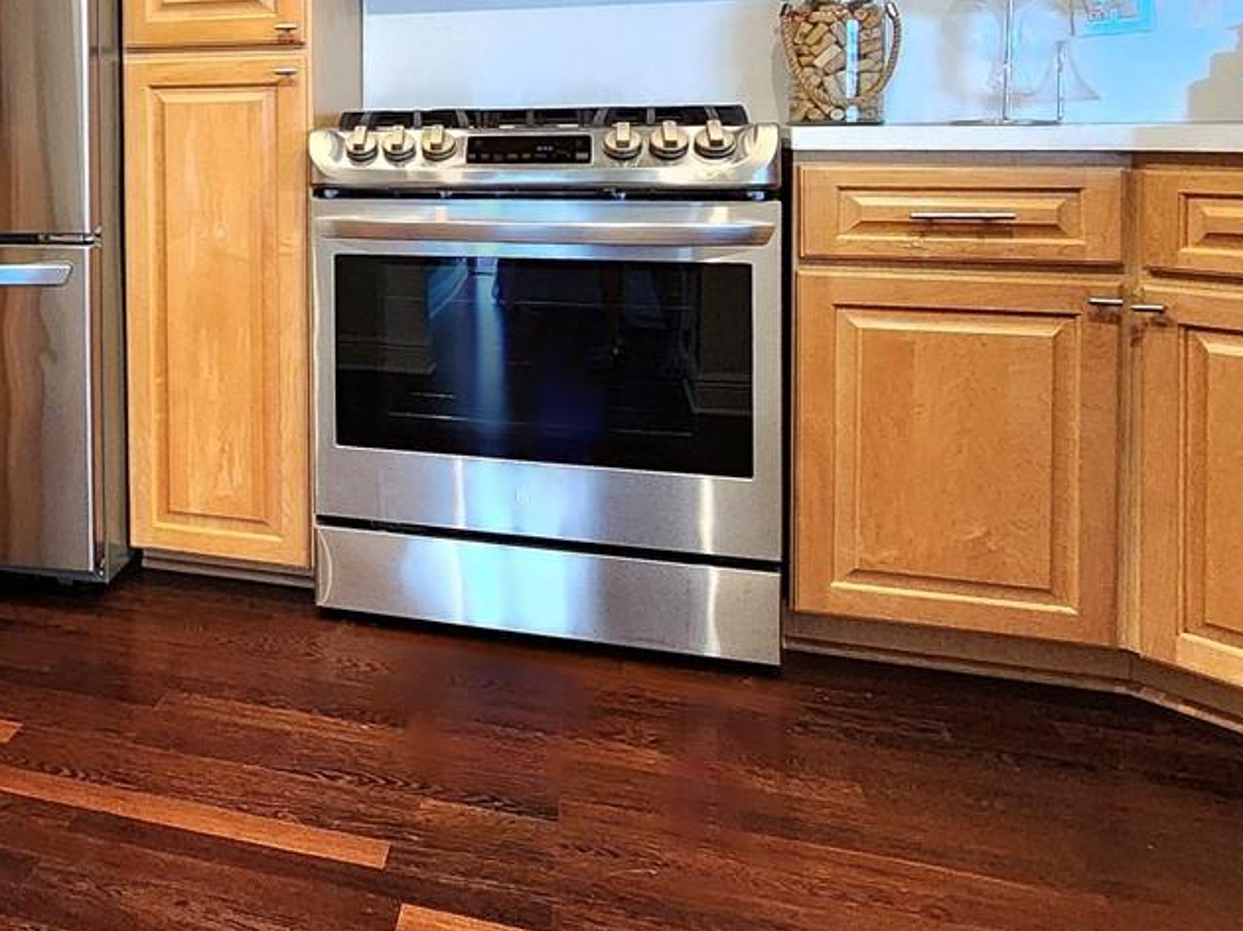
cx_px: -7
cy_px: 169
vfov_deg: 40.9
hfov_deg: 46.2
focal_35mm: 33
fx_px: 1185
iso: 400
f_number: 2.2
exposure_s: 1/60.2
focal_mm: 2.2
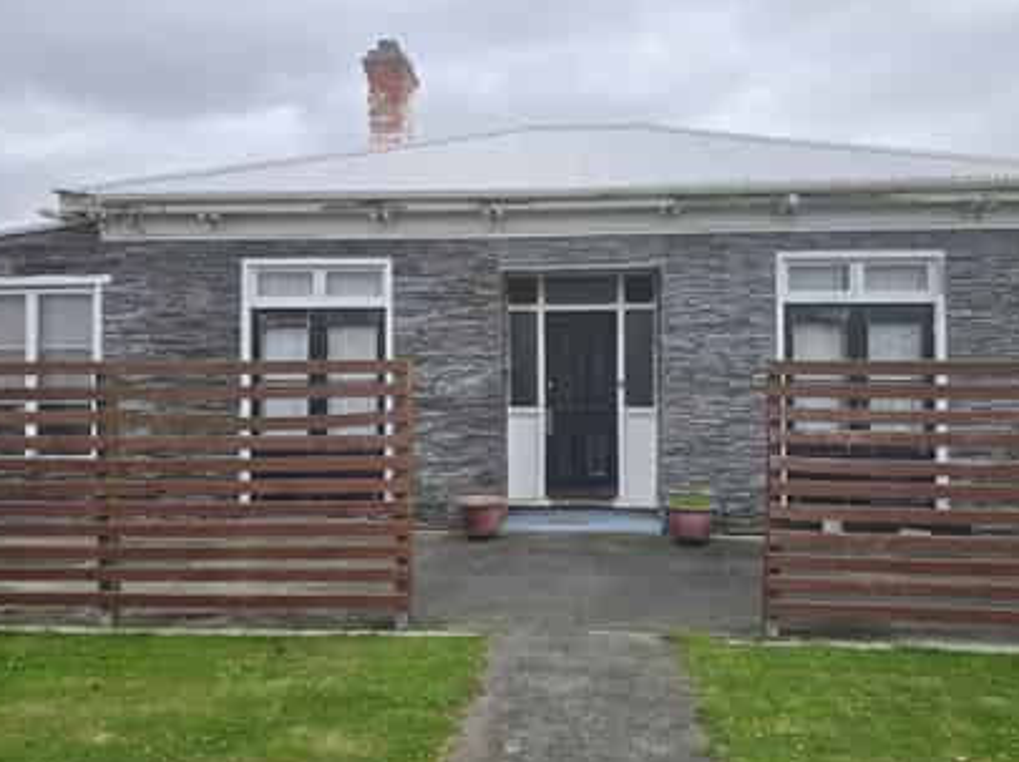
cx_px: 525
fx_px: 824
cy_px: 376
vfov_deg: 49.7
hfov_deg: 63.5
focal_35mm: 28
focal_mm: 6.3
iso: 12
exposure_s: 1/352
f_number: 1.7
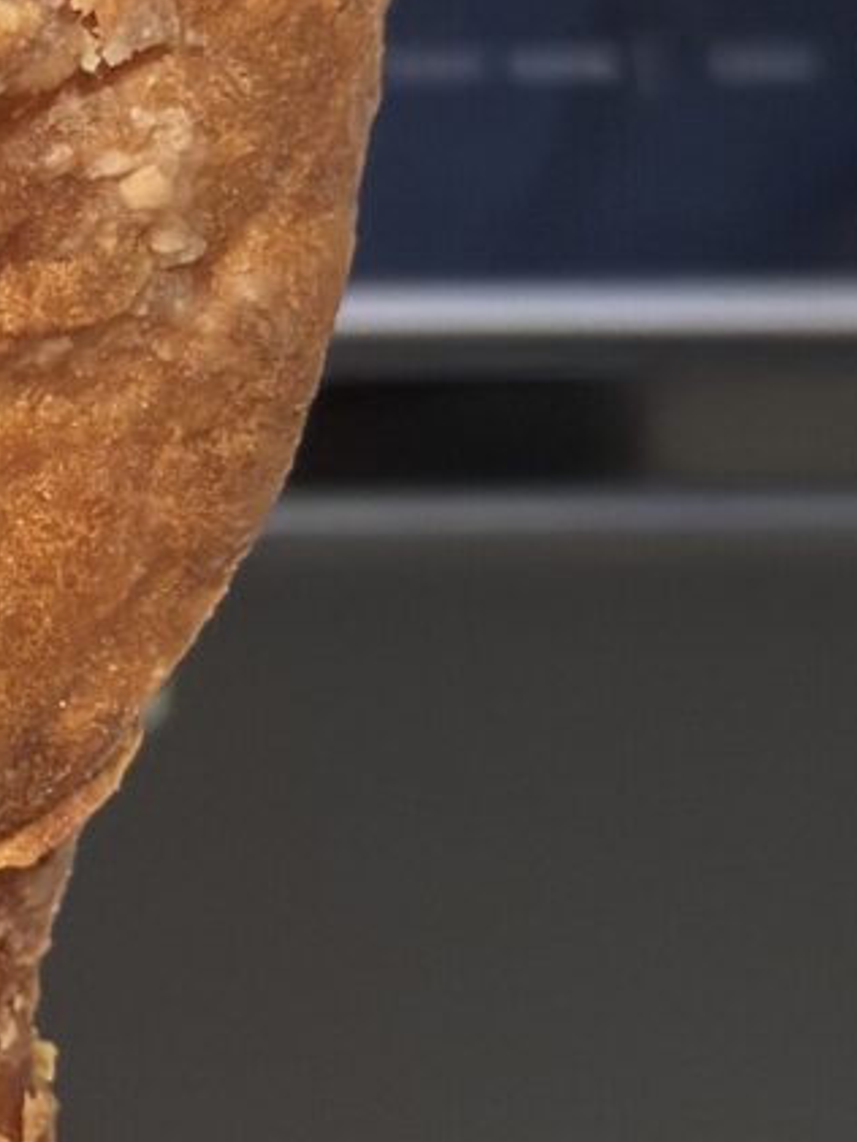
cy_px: 231
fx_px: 5114
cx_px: -106
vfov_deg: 12.7
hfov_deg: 9.5
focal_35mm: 155
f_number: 1.78
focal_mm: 6.86
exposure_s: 1/40
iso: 500
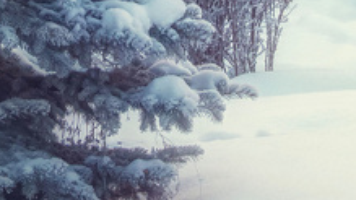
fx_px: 3284
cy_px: -536
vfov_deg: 3.4
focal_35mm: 348
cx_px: -2
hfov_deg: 6.2
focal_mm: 52
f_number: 7.1
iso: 800
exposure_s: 1/200
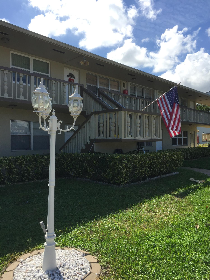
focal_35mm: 29
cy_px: 140
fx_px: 235
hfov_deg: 48.2
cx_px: 105
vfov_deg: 61.7
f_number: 2.2
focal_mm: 4.15
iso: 32
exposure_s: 1/2083
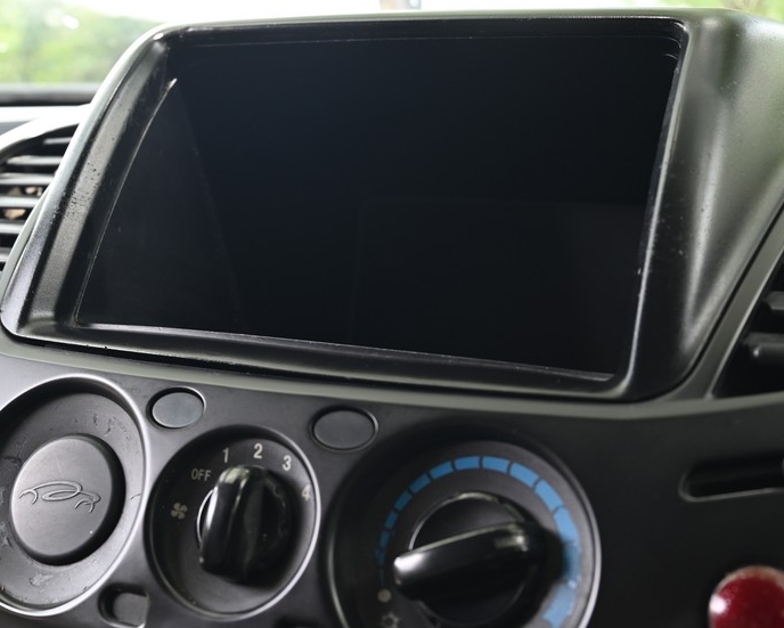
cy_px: 275
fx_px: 1201
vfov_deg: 29.3
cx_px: 366
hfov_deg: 36.1
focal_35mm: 52
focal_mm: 34.5
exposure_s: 1/45
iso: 200
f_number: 5.6
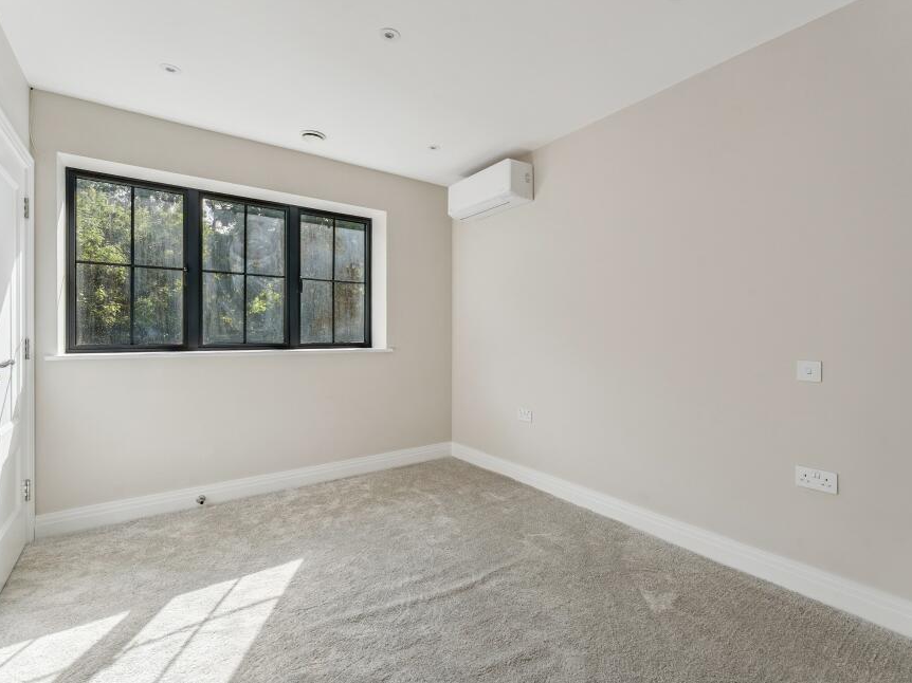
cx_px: 503
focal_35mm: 16
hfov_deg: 94.2
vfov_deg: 78.0
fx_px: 421
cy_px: 324
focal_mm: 14
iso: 200
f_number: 9
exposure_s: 1/60
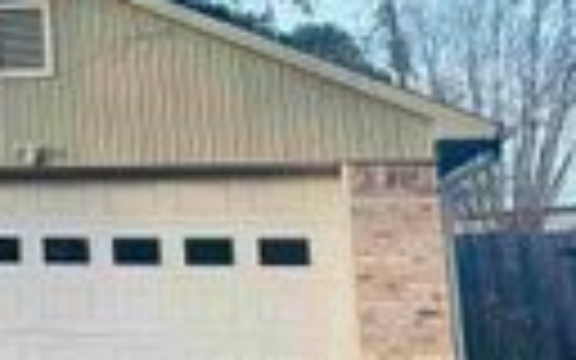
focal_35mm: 99
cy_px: 11
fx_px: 1554
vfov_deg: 13.1
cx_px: -526
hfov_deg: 16.6
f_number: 1.78
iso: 80
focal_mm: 6.76
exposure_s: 1/700
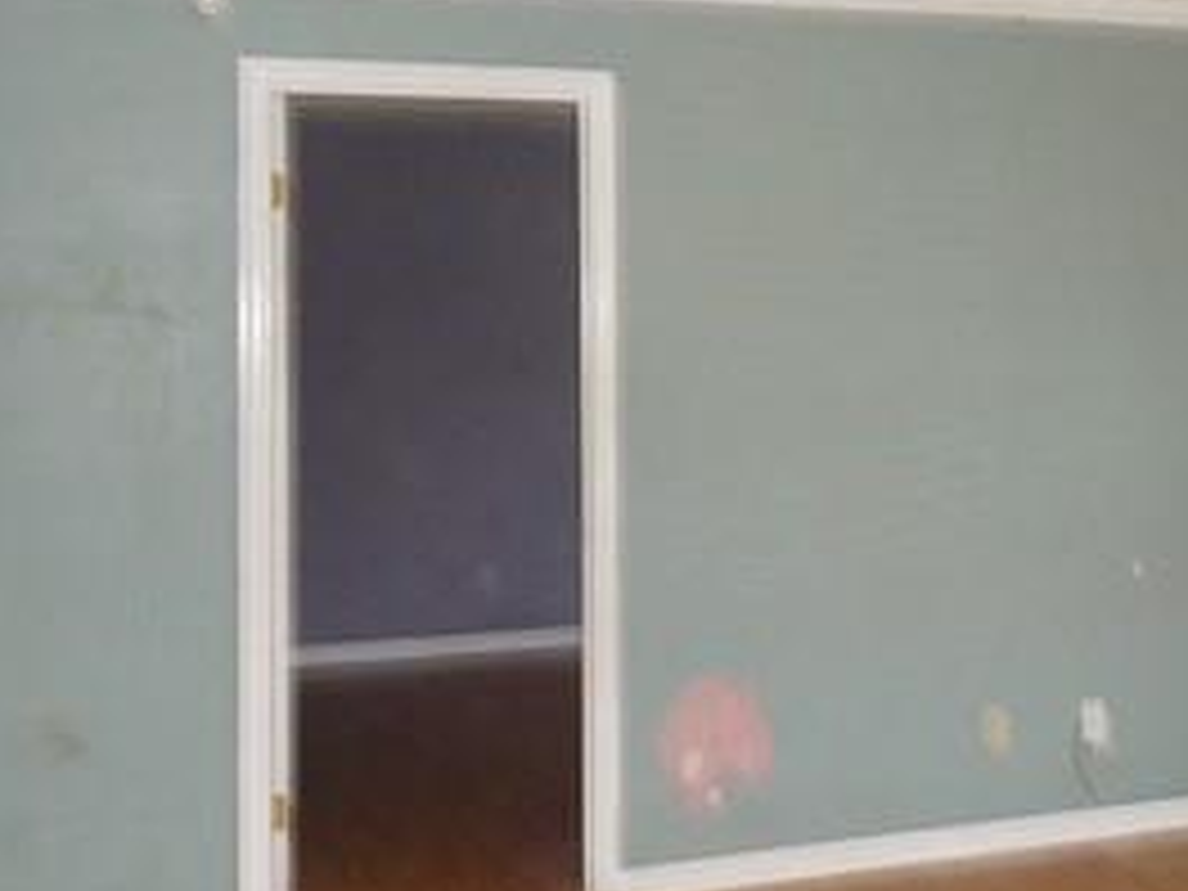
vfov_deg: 28.2
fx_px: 1750
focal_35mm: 51
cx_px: 990
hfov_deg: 35.9
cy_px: 230
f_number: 3.3
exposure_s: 1/30
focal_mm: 4.1
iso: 360
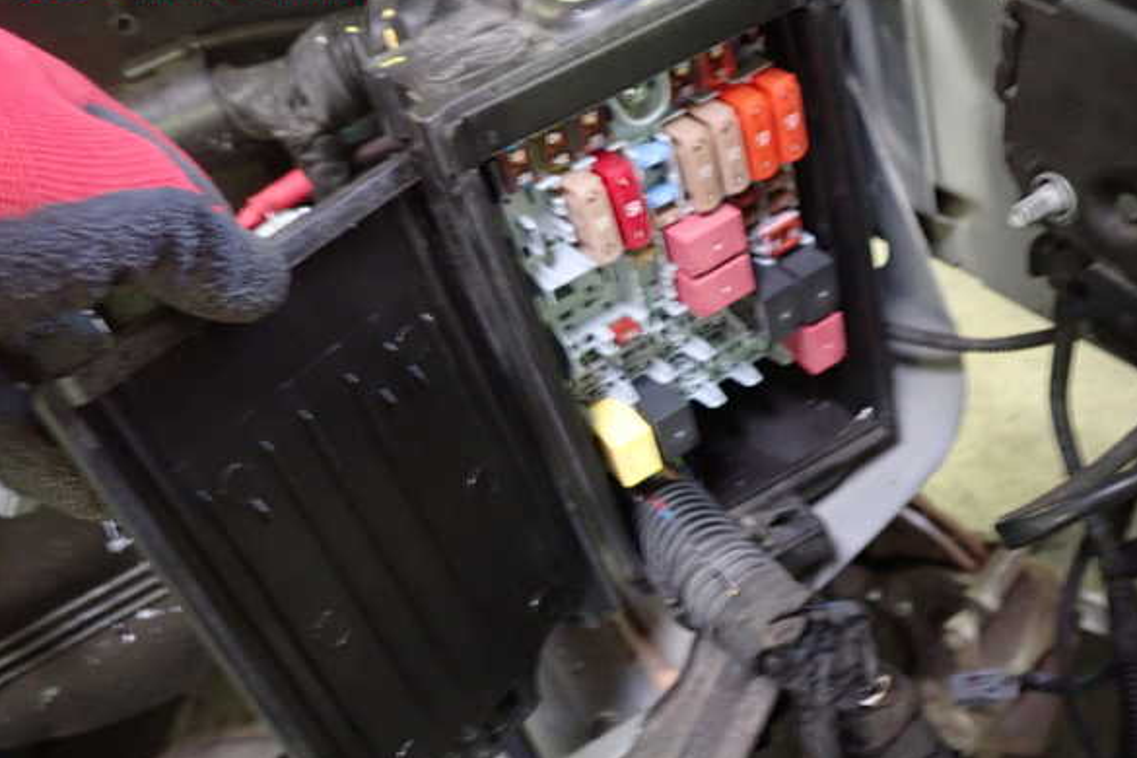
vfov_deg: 41.1
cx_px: 577
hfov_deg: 58.7
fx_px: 1011
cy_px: 396
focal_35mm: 32
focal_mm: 5.4
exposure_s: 1/13
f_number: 2.3
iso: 800
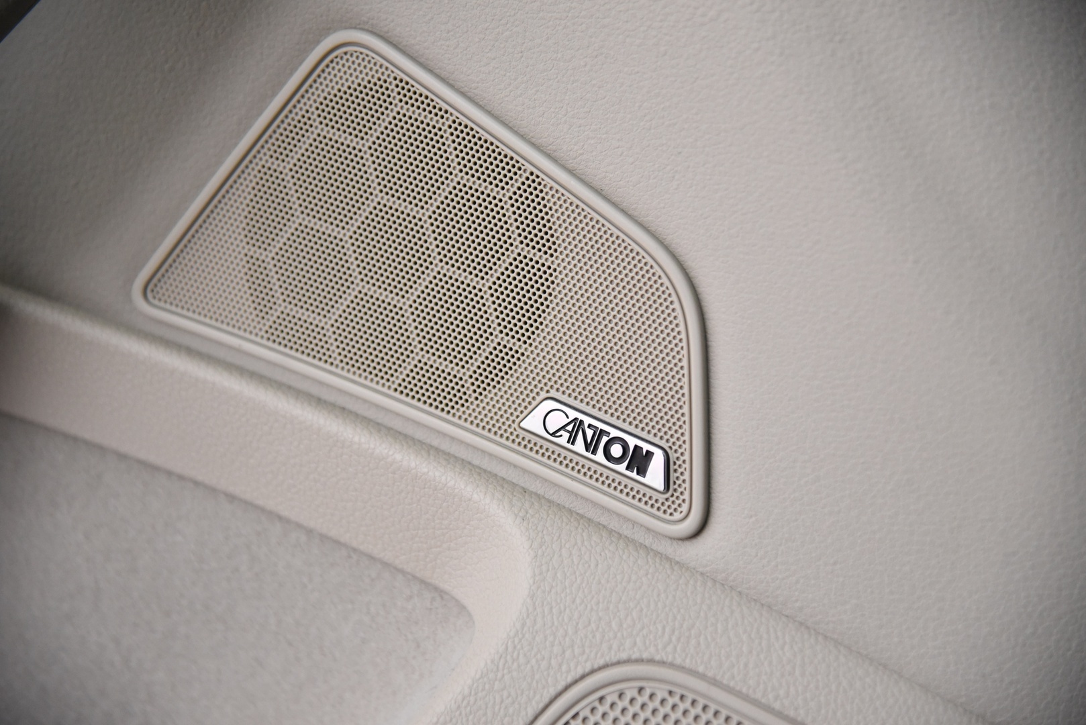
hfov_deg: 22.1
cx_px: 543
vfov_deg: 14.9
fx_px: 2776
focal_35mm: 92
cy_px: 362
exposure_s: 1/60
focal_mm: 92
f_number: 4
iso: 4000
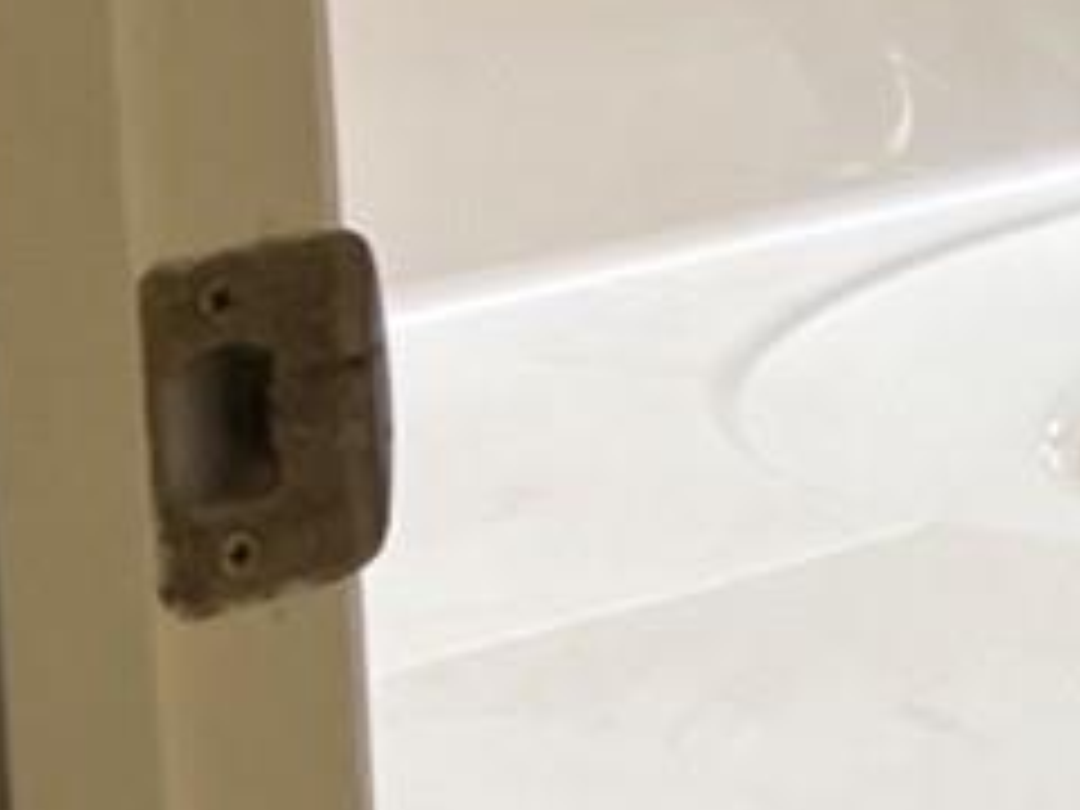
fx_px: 5398
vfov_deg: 8.5
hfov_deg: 9.5
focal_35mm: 173
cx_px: 2966
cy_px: -54
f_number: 1.5
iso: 125
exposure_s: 1/120
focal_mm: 5.7
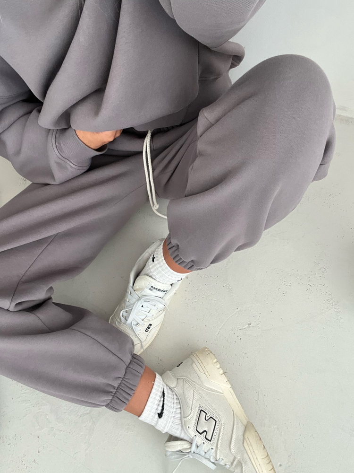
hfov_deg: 46.8
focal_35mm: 30
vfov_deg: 60.0
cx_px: 177
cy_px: 236
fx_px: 409
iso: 100
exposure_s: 1/119
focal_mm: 2.71
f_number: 2.2
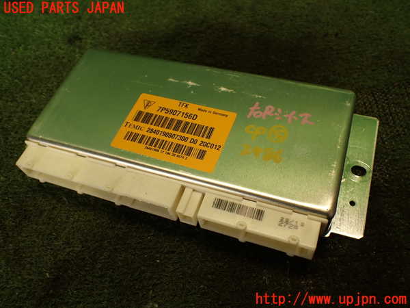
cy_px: 154
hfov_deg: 60.0
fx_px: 355
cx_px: 205
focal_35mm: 30
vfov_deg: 46.8
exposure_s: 1/60
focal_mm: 5.4
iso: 125
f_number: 2.3
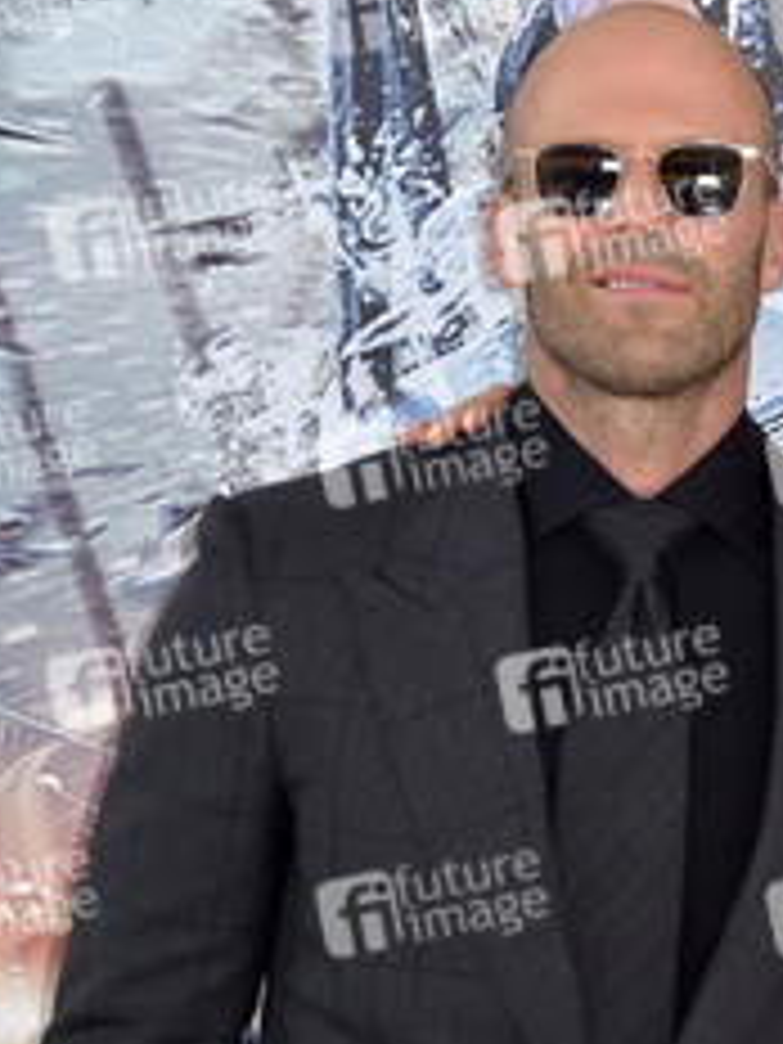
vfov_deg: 8.7
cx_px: 940
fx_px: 6876
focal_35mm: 228
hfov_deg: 6.5
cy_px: 567
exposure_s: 1/250
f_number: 7.1
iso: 320
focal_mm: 122
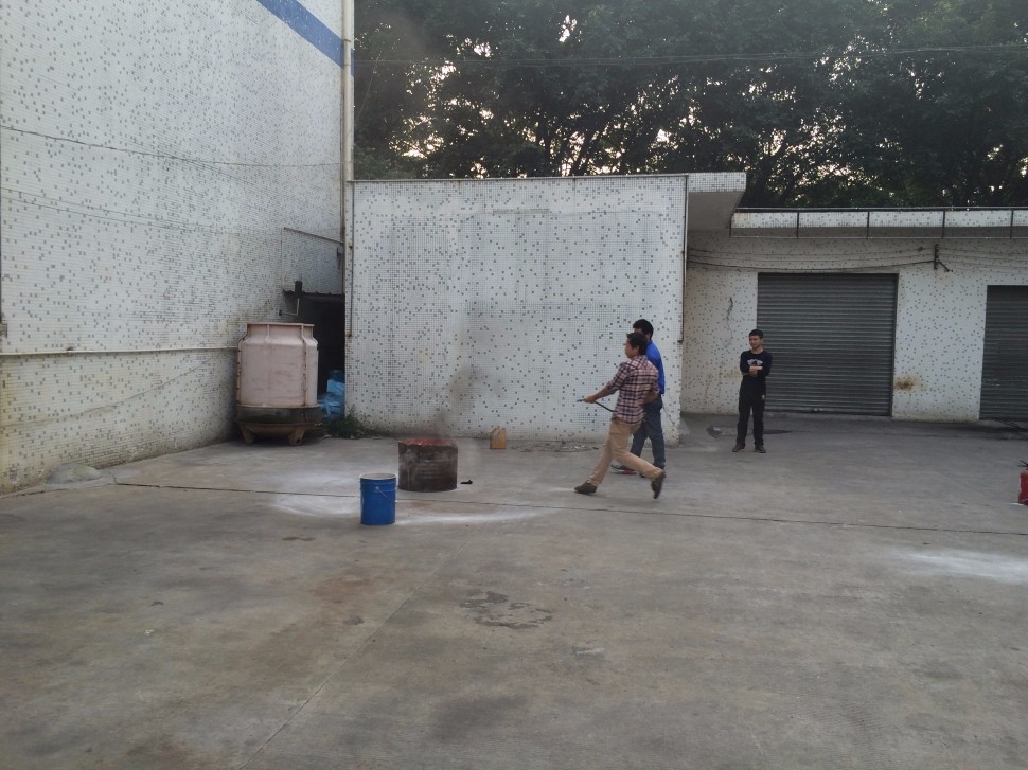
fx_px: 861
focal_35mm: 29
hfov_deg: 61.7
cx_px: 514
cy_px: 385
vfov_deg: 48.2
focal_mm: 4.15
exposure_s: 1/136
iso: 32
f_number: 2.2
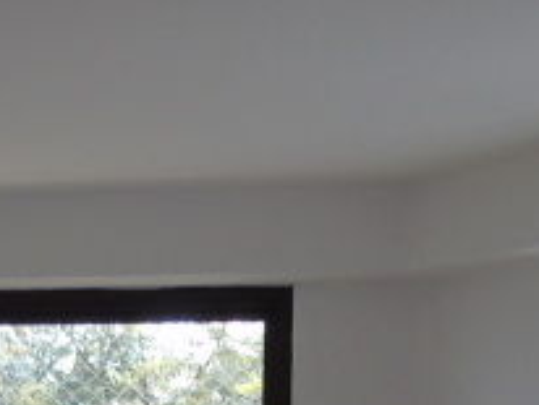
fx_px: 1933
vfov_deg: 11.1
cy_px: 750
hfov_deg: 15.8
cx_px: 115
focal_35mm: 124
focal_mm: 4.4
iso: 80
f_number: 3.4
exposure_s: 1/40
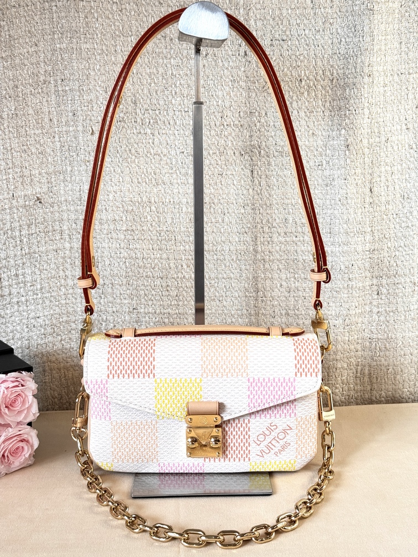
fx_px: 773
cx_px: 209
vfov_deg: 39.7
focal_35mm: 48
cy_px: 278
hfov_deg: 30.3
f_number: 1.78
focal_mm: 6.76
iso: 64
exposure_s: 1/100
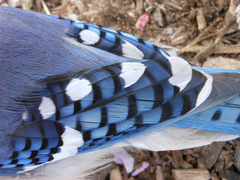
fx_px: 229
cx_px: 120
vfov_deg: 42.9
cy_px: 90
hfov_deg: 55.4
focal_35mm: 33
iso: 400
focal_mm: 5.9
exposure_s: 1/80
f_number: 4
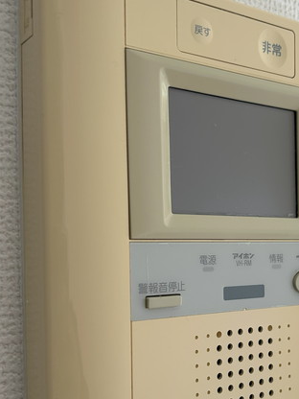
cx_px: 233
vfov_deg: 37.9
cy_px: 253
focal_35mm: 50
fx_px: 576
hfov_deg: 28.6
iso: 40
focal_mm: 5.7
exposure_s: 1/121
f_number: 1.5
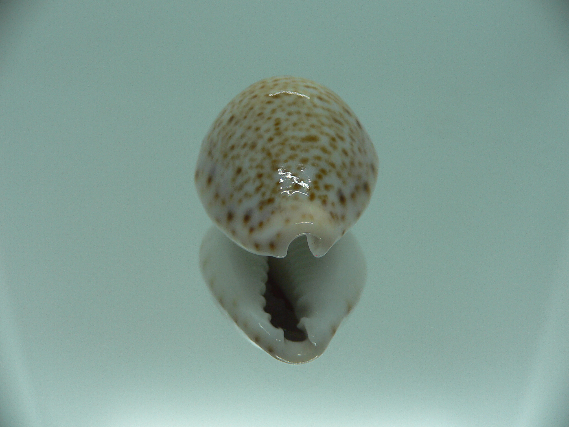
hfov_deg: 52.6
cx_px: 284
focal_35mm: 35
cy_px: 214
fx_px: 575
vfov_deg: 40.7
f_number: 2.8
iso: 80
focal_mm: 4.6
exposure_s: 1/80
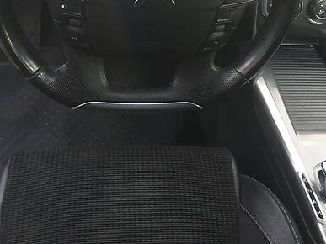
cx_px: 163
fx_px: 424
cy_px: -4
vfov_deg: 29.8
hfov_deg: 42.1
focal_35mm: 45
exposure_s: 1/8
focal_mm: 4.2
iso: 100
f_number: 2.2
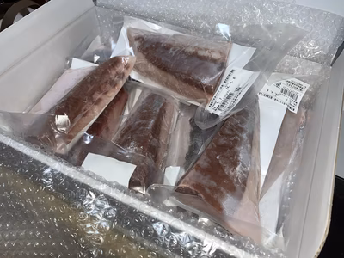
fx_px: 258
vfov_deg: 53.1
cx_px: 172
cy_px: 129
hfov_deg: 67.3
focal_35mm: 26
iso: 25
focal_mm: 4.25
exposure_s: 1/48
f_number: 1.8
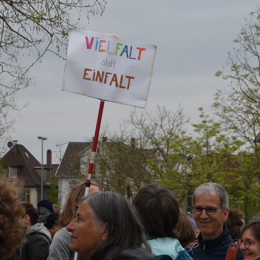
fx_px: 1713
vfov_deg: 8.7
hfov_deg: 8.7
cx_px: 86
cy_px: 130
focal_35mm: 202
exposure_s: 1/250
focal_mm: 105
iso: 640
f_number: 18
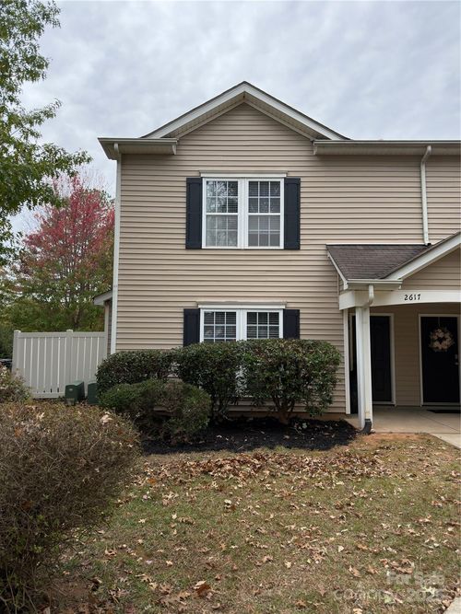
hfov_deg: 56.8
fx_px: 426
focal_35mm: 24
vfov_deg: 71.6
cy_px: 307
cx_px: 230
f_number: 1.78
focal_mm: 6.76
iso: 64
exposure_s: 1/2105
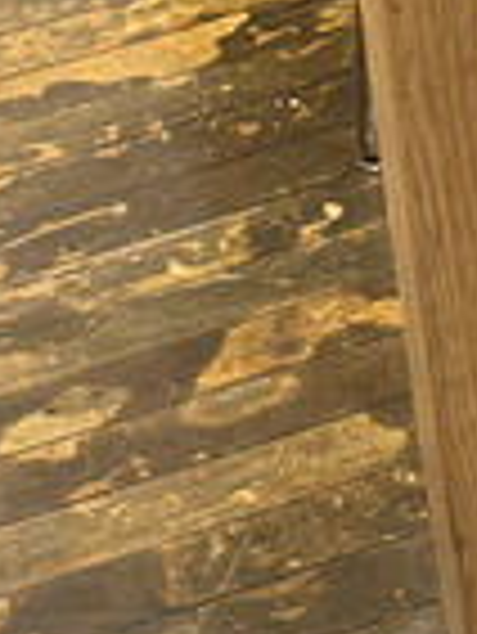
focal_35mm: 174
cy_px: -706
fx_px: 3192
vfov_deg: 10.3
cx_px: 954
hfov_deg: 8.1
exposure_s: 1/60
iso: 250
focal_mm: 6.76
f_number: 1.78
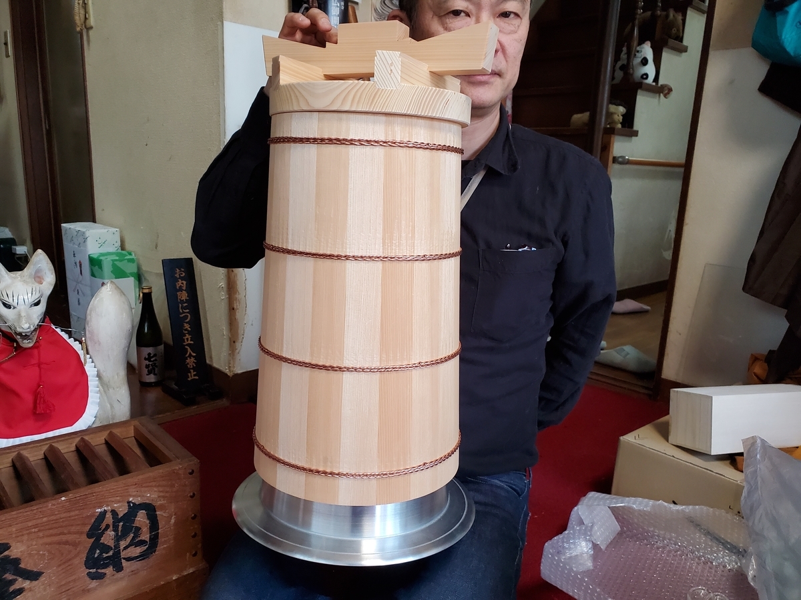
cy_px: 300
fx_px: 602
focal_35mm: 26
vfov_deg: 53.1
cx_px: 400
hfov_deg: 67.3
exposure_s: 1/100
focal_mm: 4.3
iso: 320
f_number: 2.4
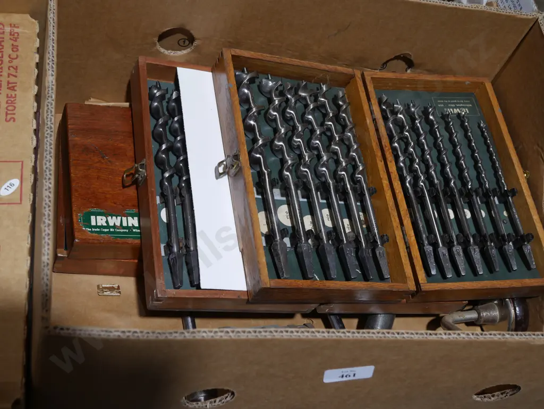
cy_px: 204
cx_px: 272
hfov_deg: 39.6
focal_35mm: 48
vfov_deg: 30.3
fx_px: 755
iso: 400
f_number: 5.2
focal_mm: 24
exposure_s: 1/60
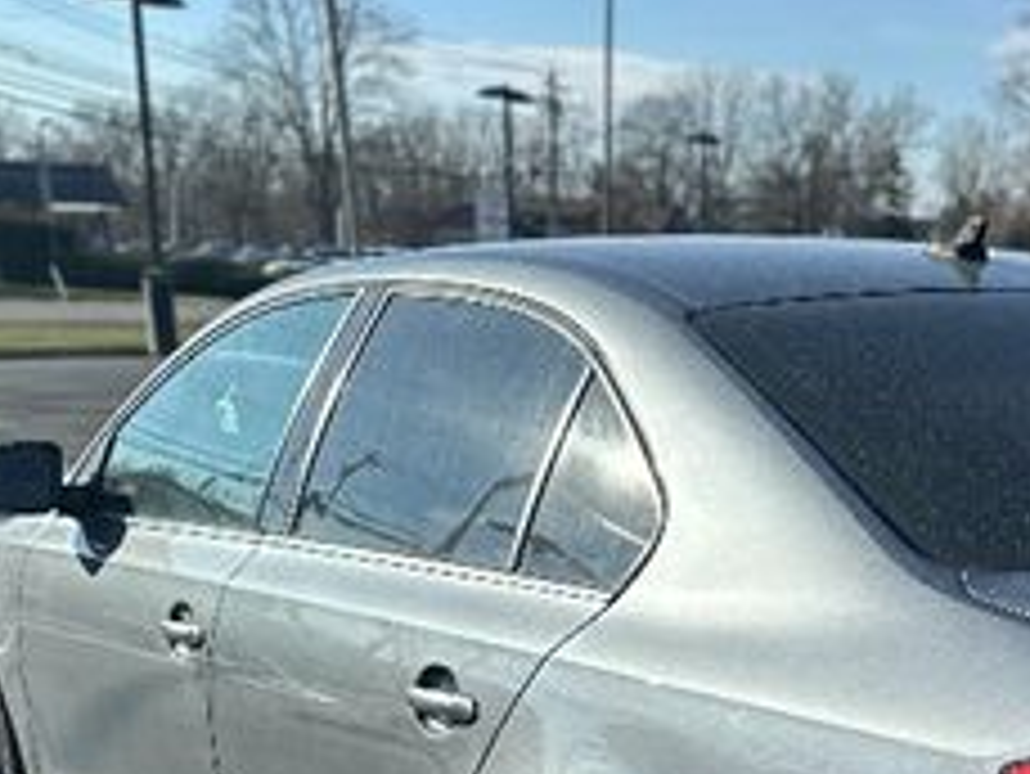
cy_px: 909
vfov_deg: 20.6
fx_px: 1995
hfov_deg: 27.9
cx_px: 931
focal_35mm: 67
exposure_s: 1/2882
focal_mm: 6.86
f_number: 1.78
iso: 80
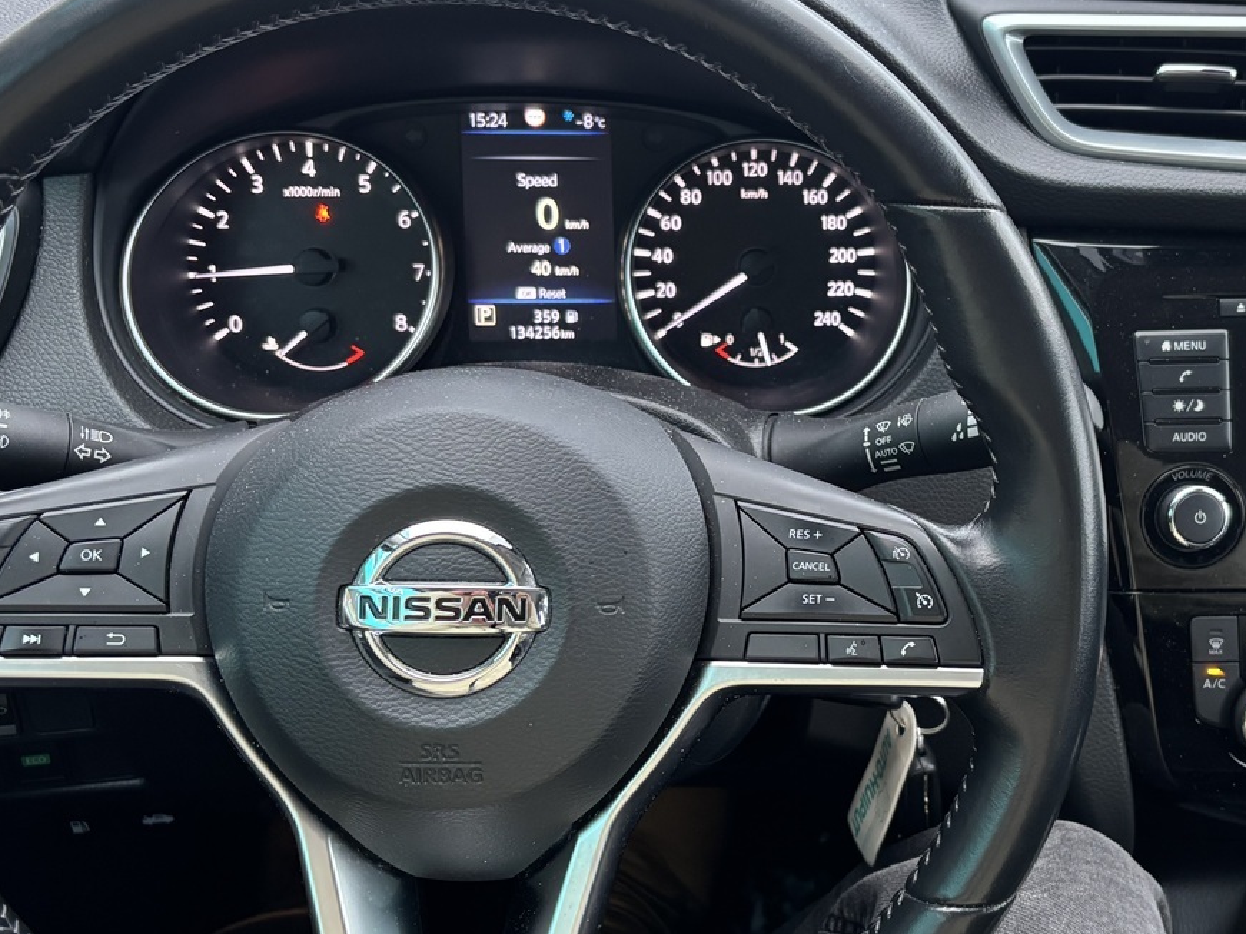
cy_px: 463
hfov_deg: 43.2
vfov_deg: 33.6
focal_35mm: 43
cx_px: 841
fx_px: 1548
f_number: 1.6
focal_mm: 5.96
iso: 320
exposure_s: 1/56
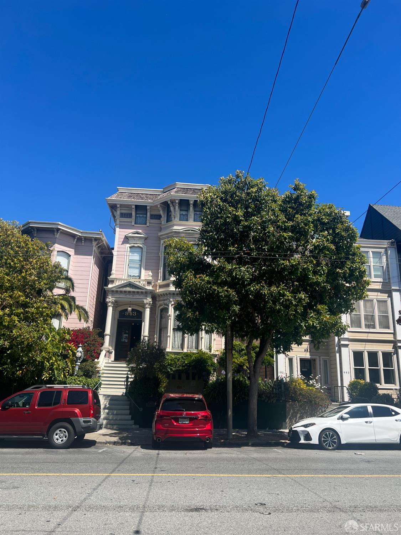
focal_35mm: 26
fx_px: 402
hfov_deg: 53.1
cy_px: 268
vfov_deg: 67.3
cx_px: 200
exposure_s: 1/3165
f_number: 1.5
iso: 50
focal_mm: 5.7
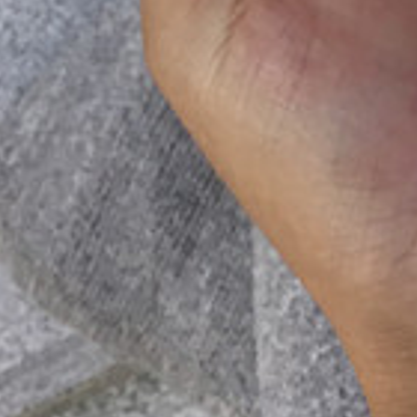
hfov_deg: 9.4
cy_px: -481
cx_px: 789
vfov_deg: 9.2
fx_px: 2399
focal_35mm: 176
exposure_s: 1/231
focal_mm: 3.3
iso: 25
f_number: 2.4
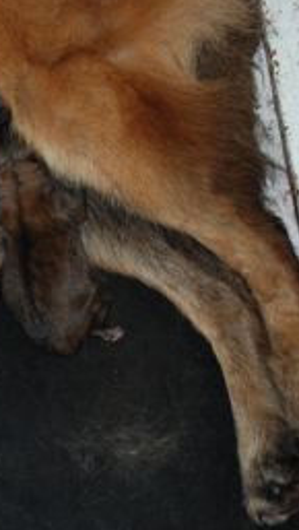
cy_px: 337
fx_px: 1505
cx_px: -208
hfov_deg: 10.7
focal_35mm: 107
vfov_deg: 19.9
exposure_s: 1/60
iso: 200
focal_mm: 35
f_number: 4.5
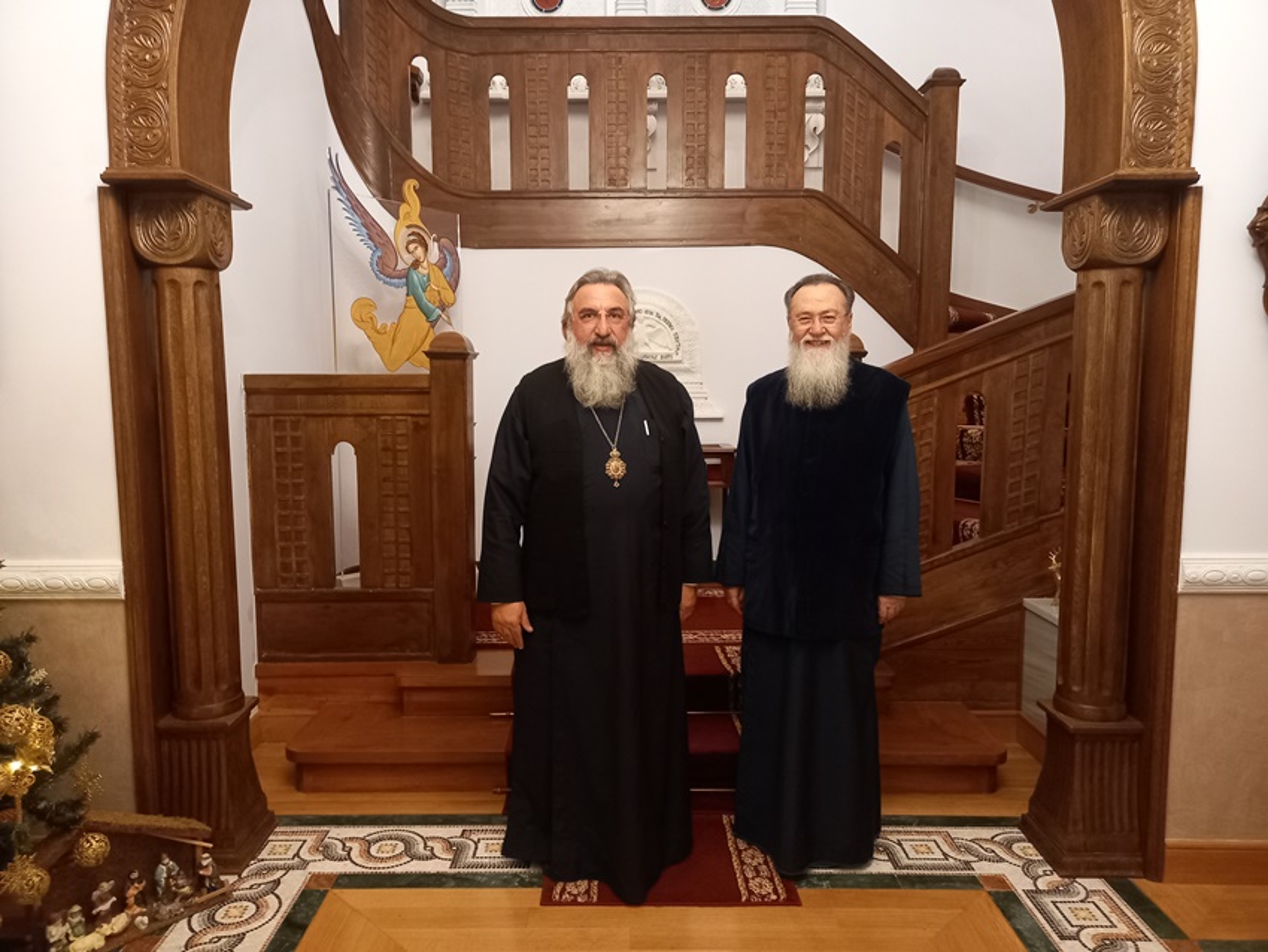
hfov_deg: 69.4
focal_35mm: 25
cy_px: 476
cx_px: 634
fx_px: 916
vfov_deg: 54.9
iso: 500
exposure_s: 1/20
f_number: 2
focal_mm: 4.6
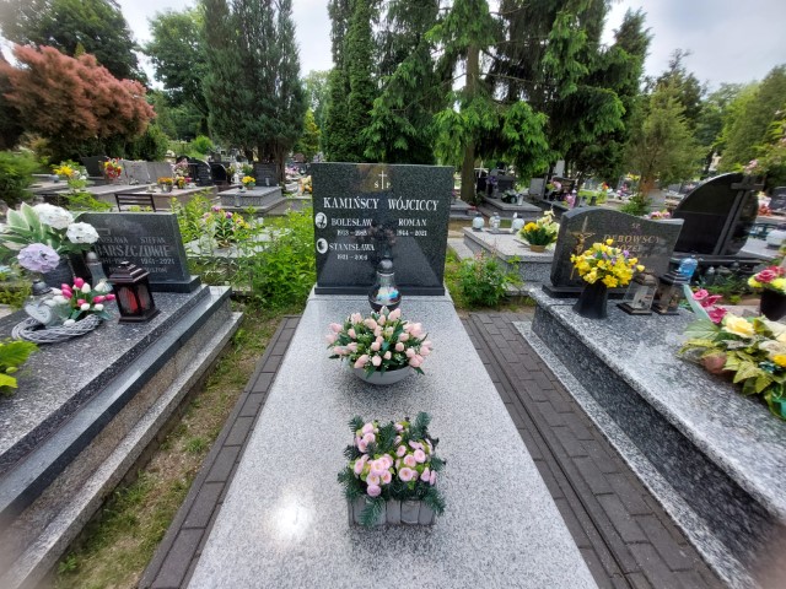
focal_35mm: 13
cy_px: 294
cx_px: 393
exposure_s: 1/723
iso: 50
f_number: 2.2
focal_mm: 1.74
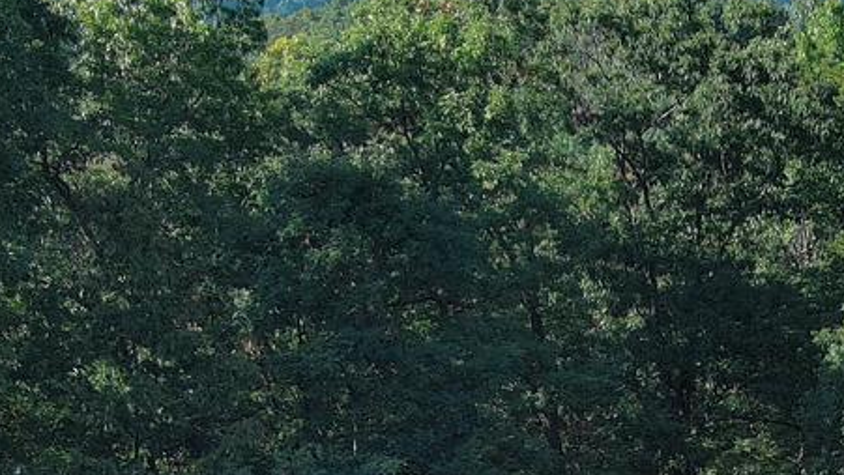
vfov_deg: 8.4
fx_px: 3089
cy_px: 949
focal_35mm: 138
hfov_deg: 15.3
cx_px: 850
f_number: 2.8
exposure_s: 1/490
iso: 100
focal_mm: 10.57
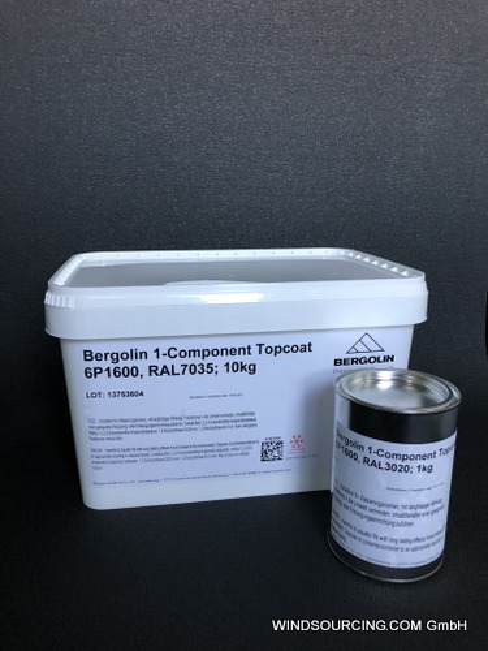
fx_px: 526
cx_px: 244
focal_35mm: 28
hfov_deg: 49.7
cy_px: 326
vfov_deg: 63.4
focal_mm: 4
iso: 50
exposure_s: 1/15
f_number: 1.8
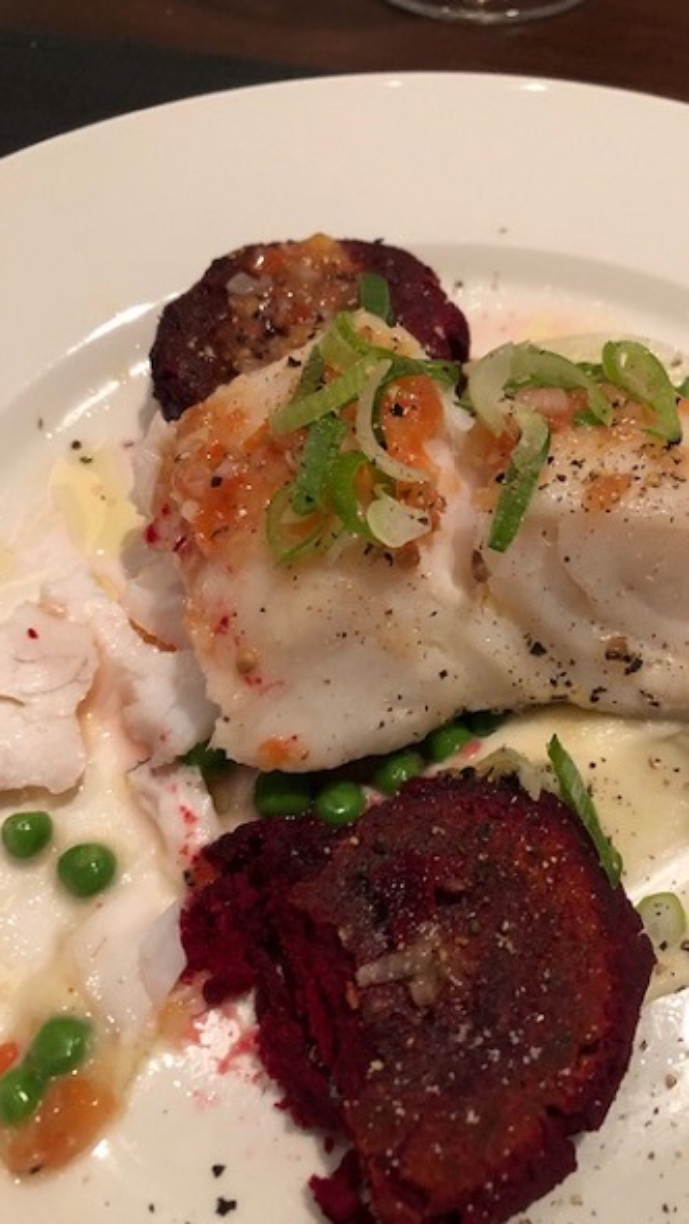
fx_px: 1007
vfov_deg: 62.6
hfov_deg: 37.4
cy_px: 608
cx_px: 457
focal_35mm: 31
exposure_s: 1/12
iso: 100
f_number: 1.8
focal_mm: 3.99
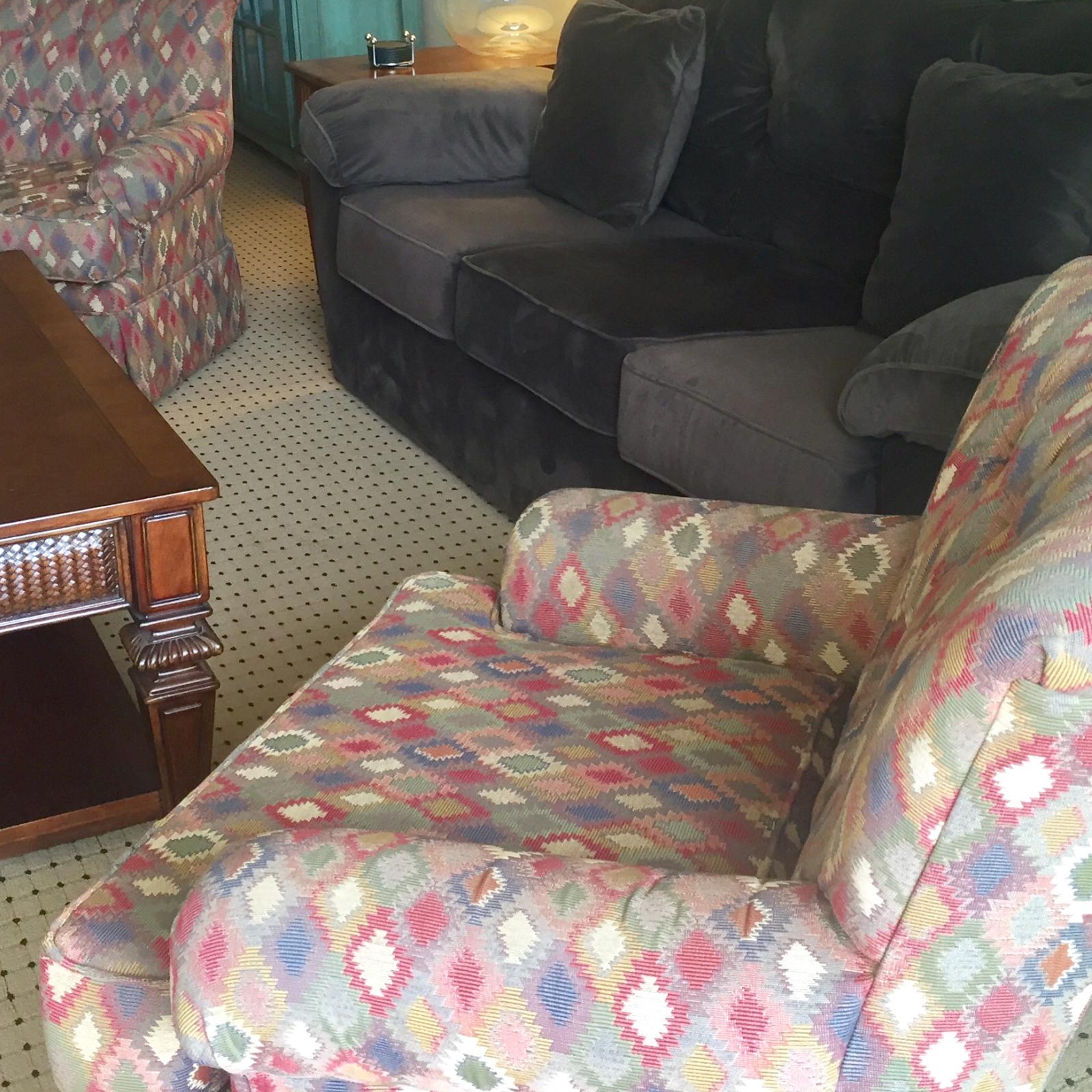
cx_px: 511
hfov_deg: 35.3
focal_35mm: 48
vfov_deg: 35.2
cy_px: 413
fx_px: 1713
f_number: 2.2
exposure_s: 1/30
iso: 64
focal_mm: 4.15
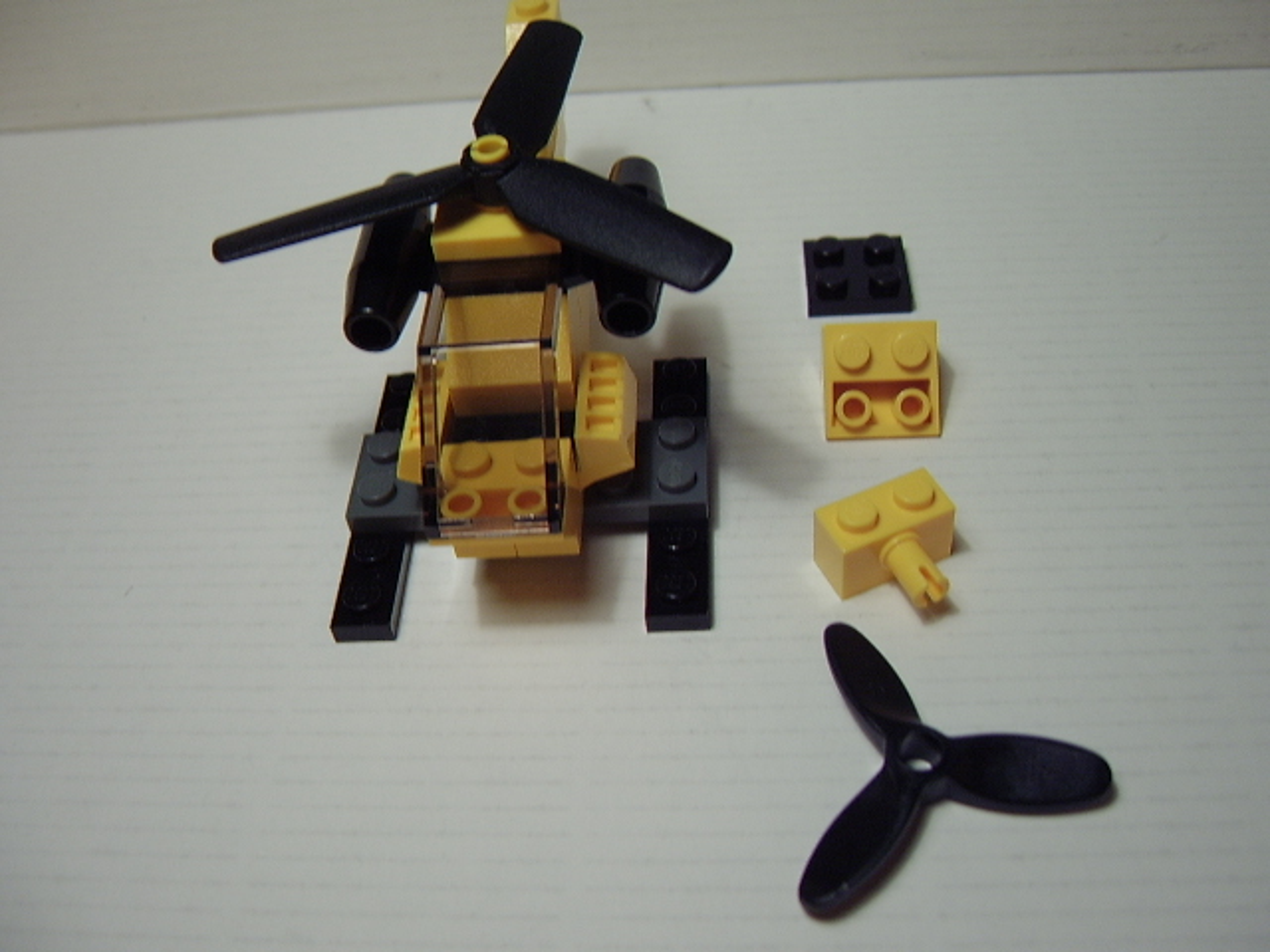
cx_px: 635
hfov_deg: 58.4
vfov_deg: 45.4
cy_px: 476
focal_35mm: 31
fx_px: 1137
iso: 100
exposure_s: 1/54
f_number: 2.7
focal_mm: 8.13
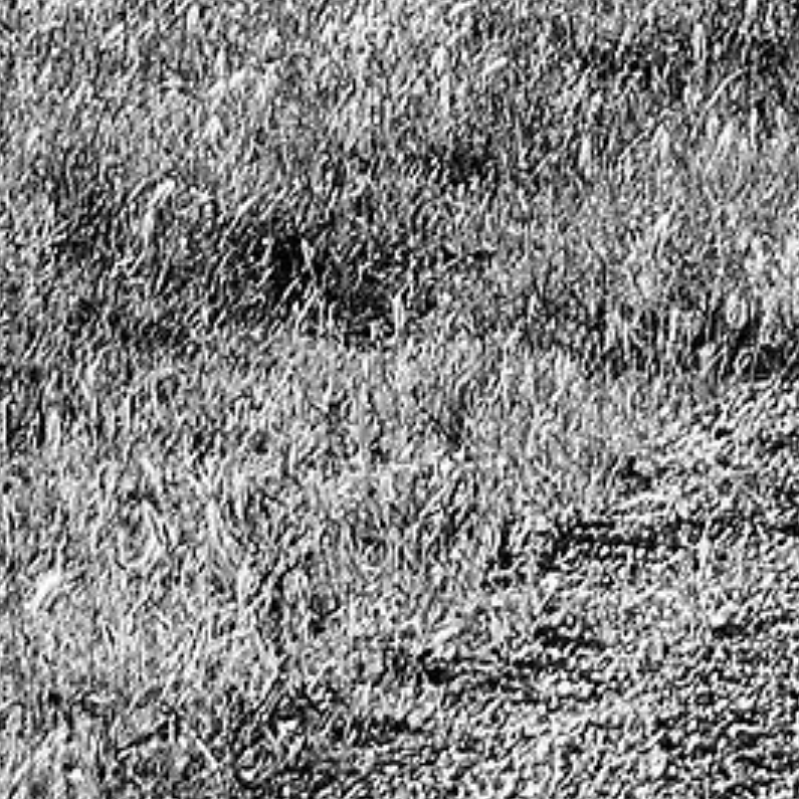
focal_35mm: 405
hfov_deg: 4.3
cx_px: 1453
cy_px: -1149
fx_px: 10572
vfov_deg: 4.2
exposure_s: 1/250
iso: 100
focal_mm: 35
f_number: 5.6
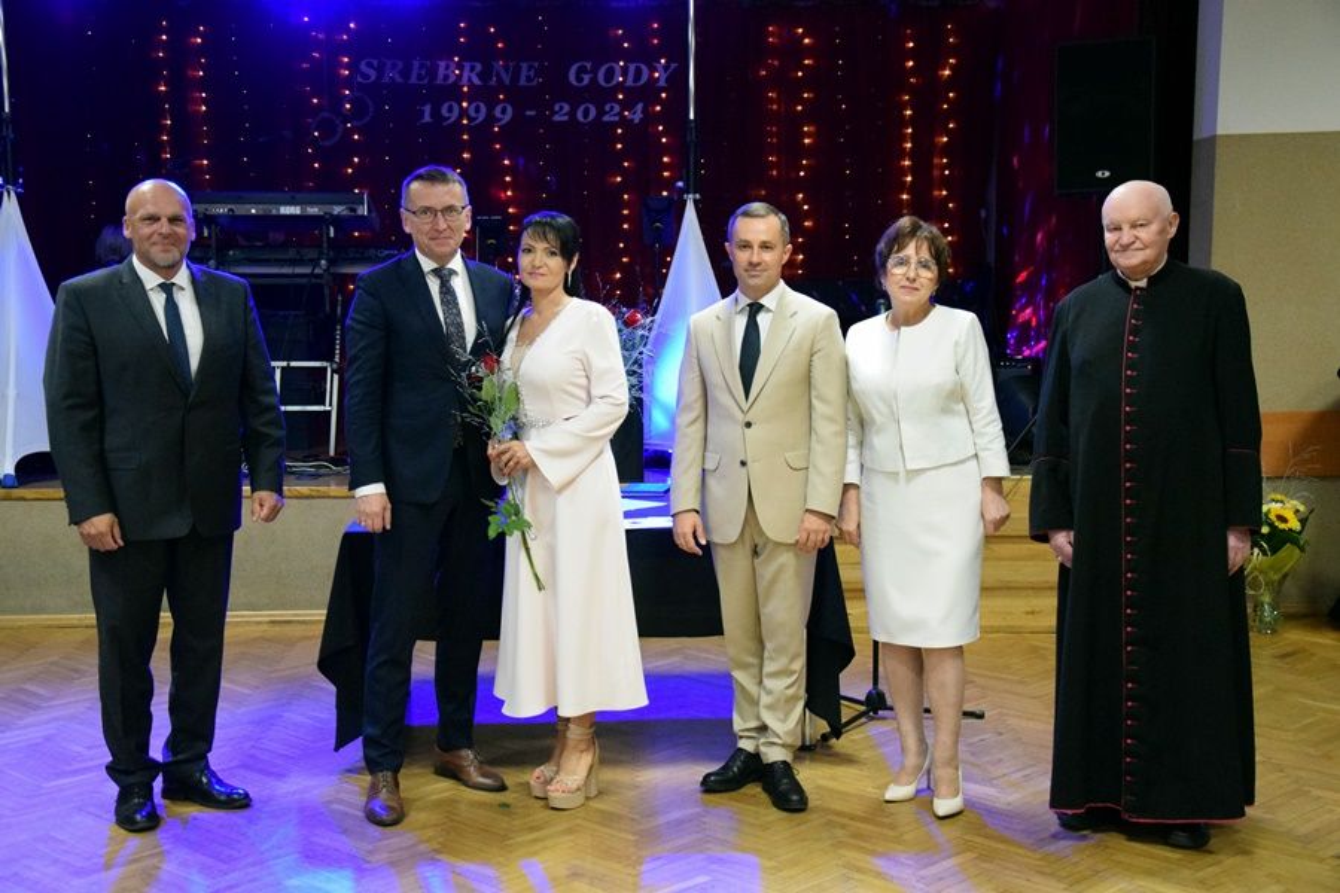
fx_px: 1787
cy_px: 446
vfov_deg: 28.1
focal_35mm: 48
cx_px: 670
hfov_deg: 41.1
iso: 5600
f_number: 4.2
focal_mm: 32
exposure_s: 1/100
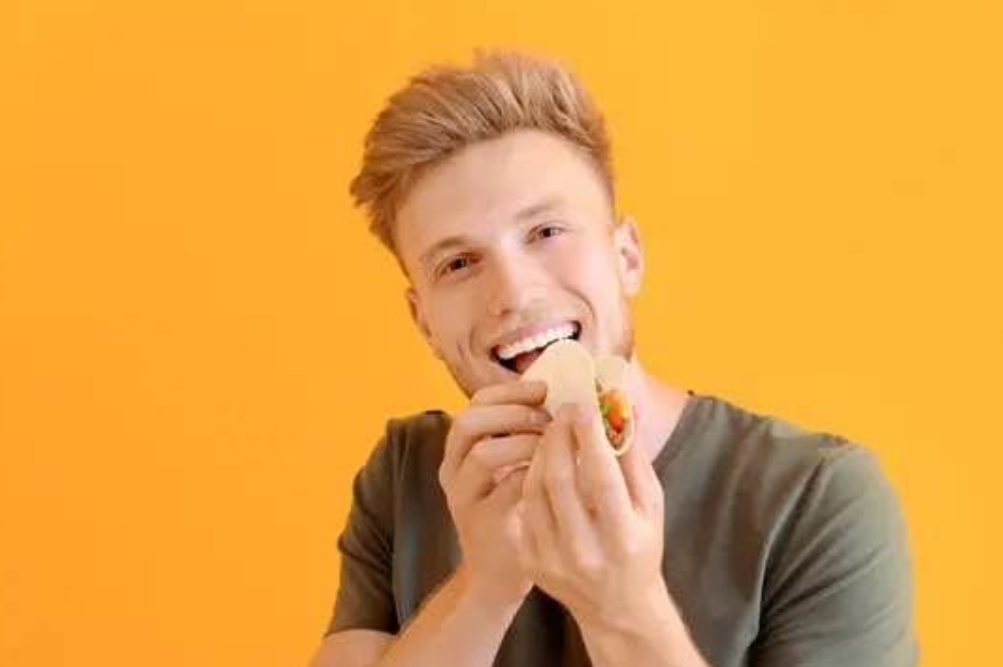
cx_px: 539
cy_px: 360
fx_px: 2200
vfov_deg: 17.3
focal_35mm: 79
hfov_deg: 25.7
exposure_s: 1/160
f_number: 8
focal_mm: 70
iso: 200
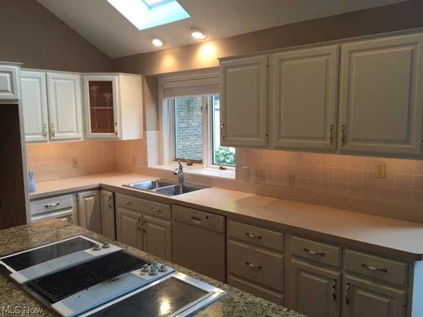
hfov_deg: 61.7
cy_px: 158
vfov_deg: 48.2
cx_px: 212
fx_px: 354
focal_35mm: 29
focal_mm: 4.15
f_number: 2.2
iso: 32
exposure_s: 1/15
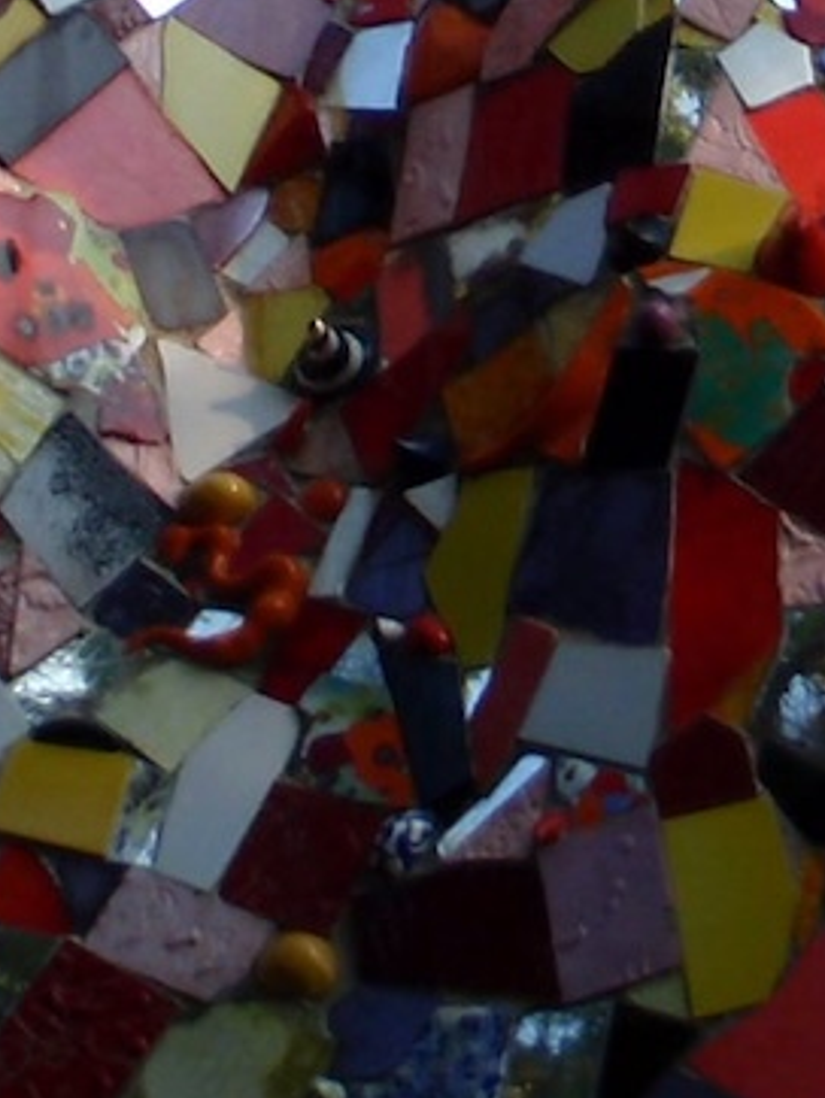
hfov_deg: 9.2
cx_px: 1116
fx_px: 5047
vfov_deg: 12.1
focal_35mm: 159
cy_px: -294
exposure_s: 1/100
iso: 64
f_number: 4.1
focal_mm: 6.53
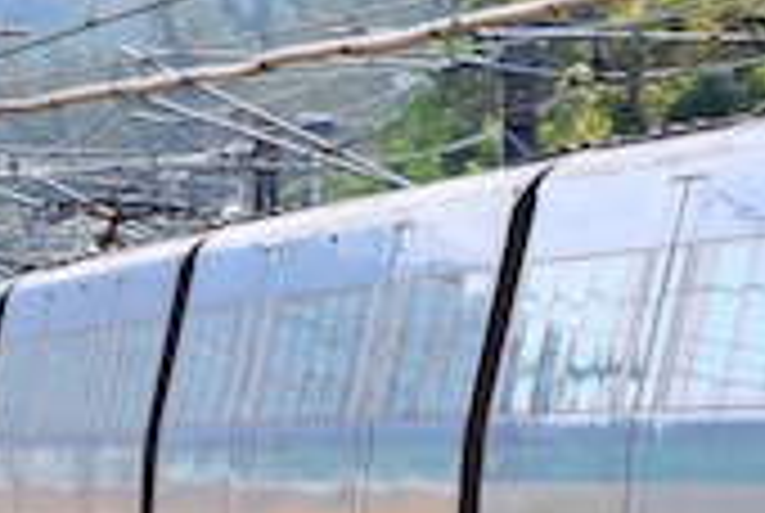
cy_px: 387
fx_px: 10303
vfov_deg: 2.9
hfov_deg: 4.2
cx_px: 814
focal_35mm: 484
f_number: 8
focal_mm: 110
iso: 200
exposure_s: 1/250
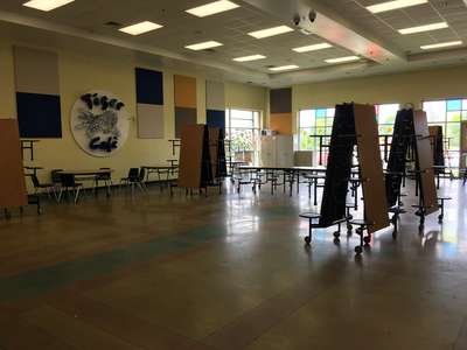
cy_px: 175
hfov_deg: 61.7
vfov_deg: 48.2
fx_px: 391
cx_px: 234
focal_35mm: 29
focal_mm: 4.15
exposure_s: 1/40
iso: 25
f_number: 2.2
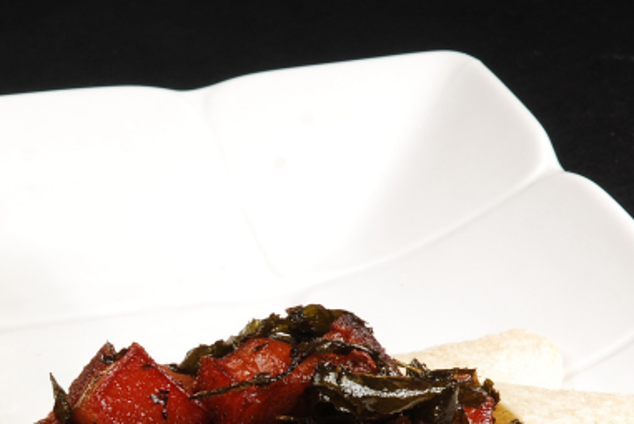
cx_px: 170
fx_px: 4972
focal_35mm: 282
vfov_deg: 4.9
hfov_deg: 7.3
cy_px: 468
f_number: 14
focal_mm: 70
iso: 100
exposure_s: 1/125
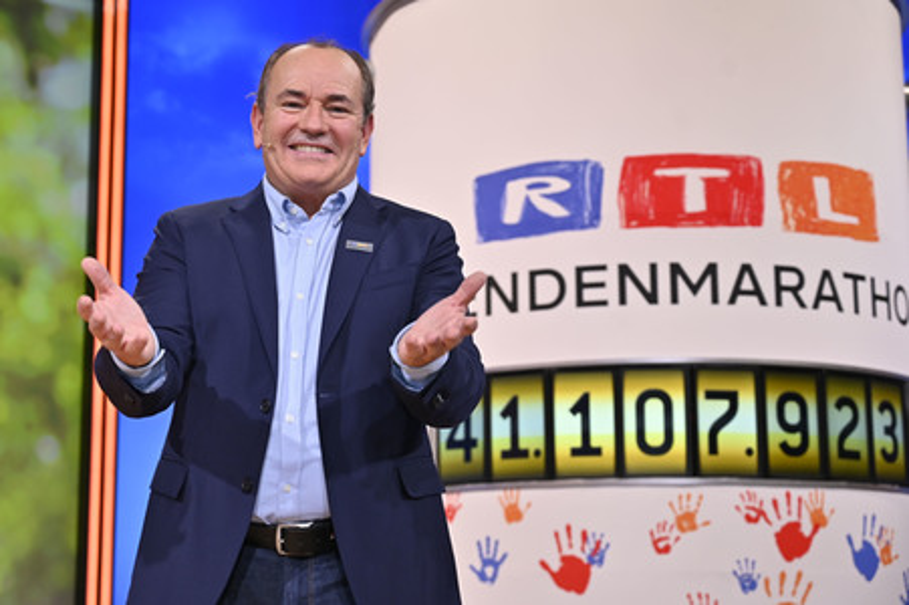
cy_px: 302
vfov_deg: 24.2
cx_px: 454
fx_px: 1413
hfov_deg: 35.7
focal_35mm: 56
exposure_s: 1/200
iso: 800
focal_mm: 56
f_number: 4
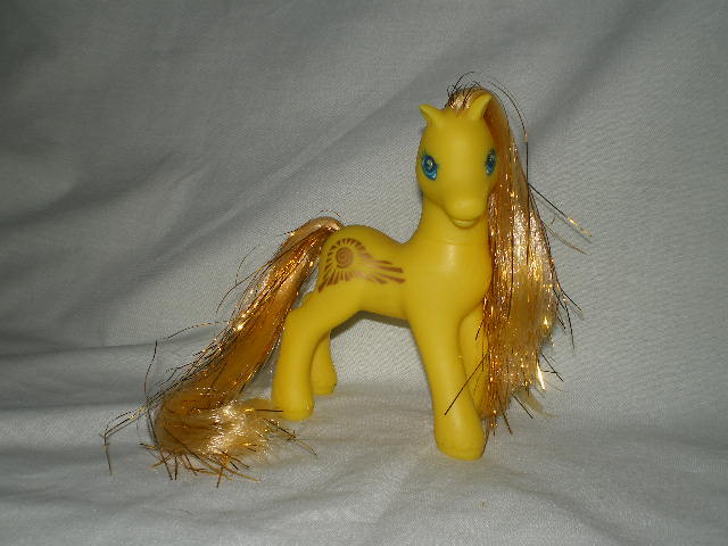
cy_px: 273
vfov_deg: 37.7
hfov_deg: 49.0
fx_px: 799
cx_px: 364
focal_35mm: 38
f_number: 4.6
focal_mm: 6.3
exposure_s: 1/30
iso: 64
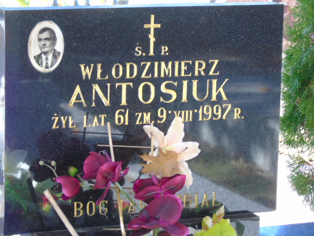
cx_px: 157
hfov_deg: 13.9
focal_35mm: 142
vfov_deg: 10.4
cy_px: 118
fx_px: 1288
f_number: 4.7
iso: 400
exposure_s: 1/100
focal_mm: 25
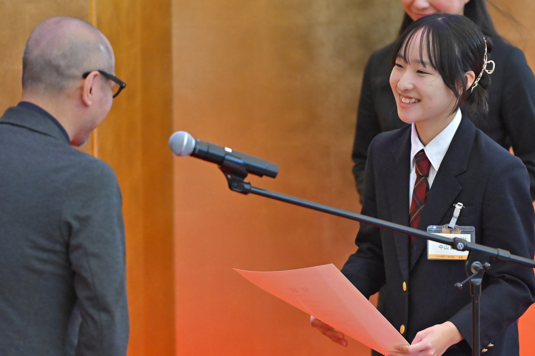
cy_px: 178
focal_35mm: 300
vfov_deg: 4.6
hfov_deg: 6.9
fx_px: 4456
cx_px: 268
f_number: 2.8
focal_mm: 200
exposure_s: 1/320
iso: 4000
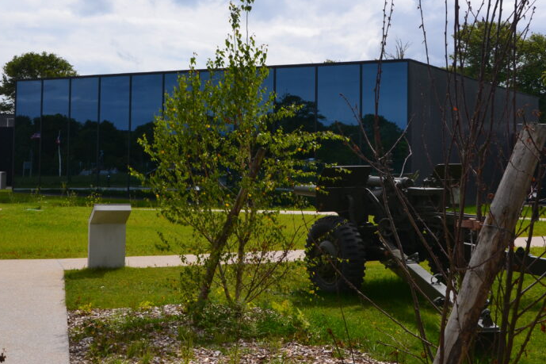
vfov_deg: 24.1
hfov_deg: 35.3
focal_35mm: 56
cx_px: 167
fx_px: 845
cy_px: 103
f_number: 11
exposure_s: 1/500
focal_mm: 25
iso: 250
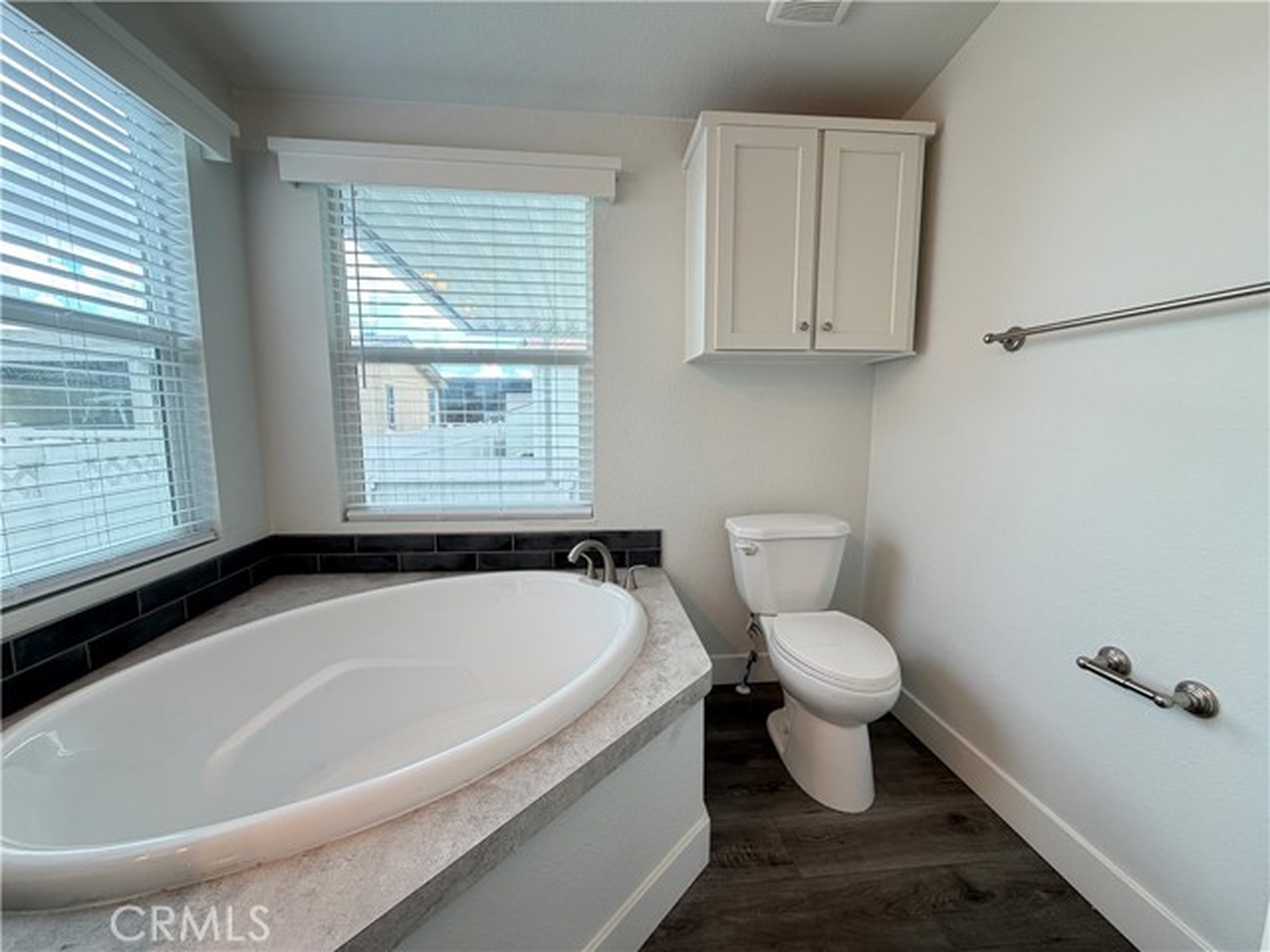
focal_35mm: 14
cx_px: 635
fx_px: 514
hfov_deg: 102.1
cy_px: 476
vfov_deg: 85.7
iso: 160
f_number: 2.2
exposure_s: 1/120
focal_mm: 2.22
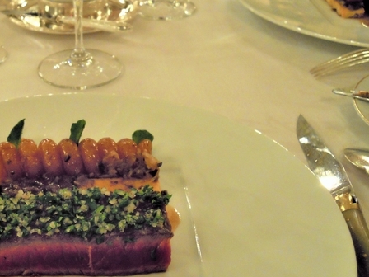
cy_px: 147
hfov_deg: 36.8
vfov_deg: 29.1
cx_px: 69
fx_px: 533
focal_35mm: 50
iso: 400
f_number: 2.7
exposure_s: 1/25
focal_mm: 5
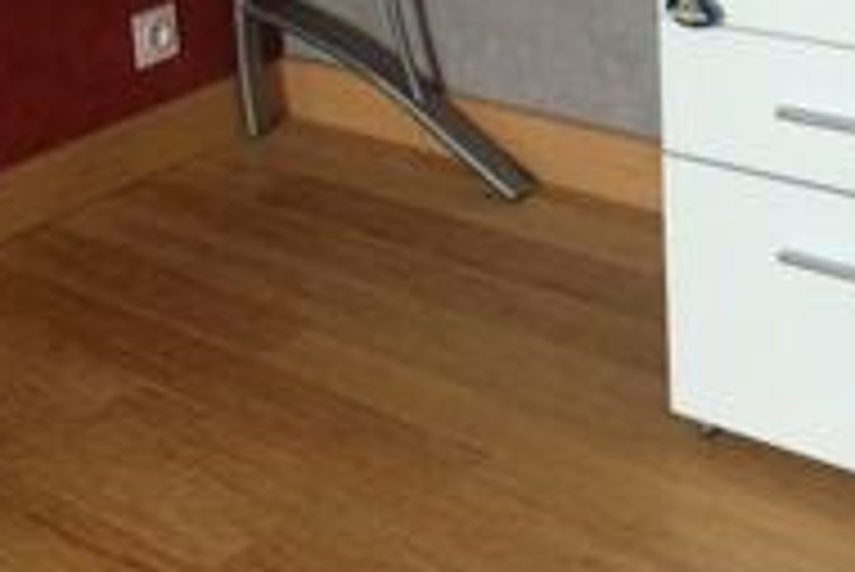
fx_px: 1806
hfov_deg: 26.3
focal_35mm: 76
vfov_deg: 16.9
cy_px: -171
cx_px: 230
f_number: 2.2
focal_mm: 4.15
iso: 200
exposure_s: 1/30
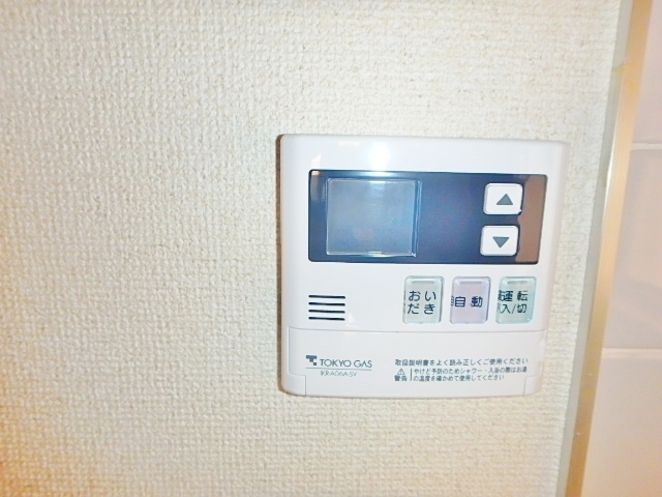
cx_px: 331
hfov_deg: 79.0
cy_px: 248
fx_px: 402
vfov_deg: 63.4
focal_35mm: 21
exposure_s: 1/30
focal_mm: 3.7
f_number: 3.5
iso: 160
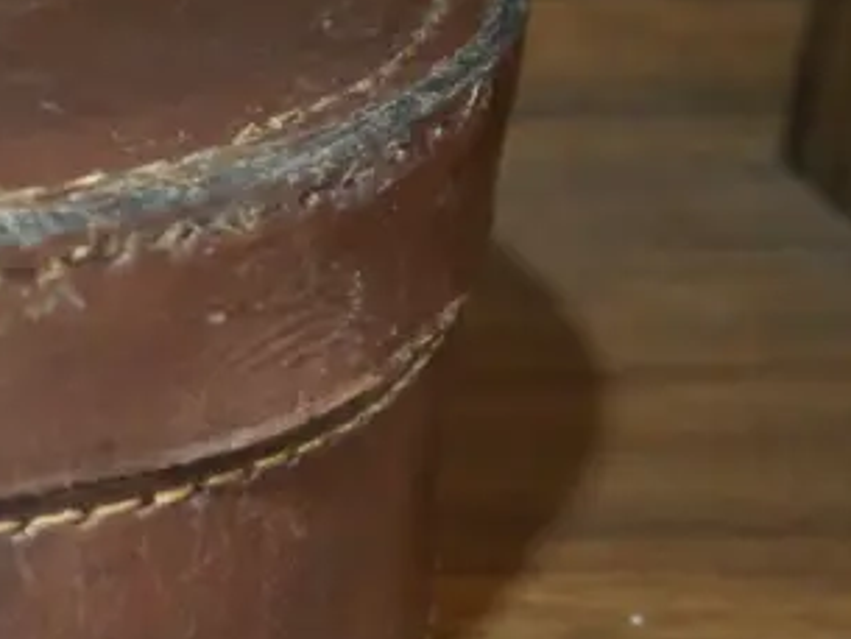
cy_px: 202
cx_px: -561
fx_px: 2804
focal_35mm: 114
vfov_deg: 13.0
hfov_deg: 15.4
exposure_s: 1/60
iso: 1600
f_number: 4
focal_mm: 17
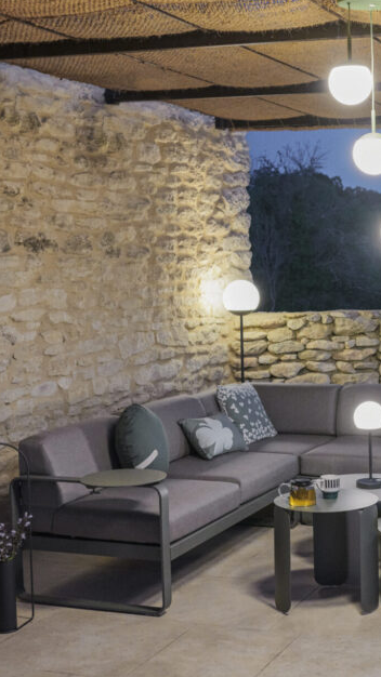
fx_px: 1078
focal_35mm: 60
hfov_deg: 19.5
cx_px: 370
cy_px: 311
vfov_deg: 34.9
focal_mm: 35
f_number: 5.6
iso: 3200
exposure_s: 1/30
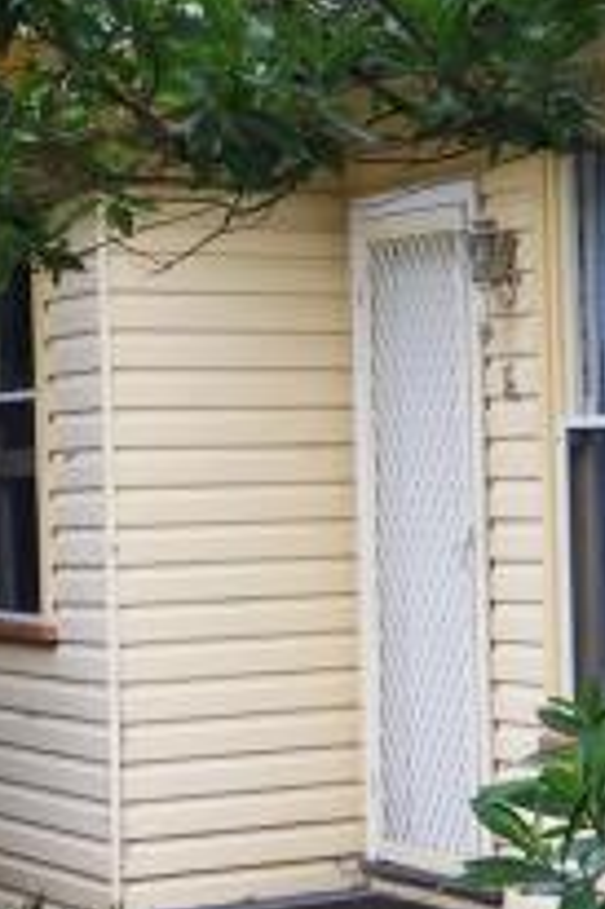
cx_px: 1356
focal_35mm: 117
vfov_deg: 17.5
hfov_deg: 10.4
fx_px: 2954
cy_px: 534
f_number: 2.2
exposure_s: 1/302
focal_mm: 4.15
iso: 32
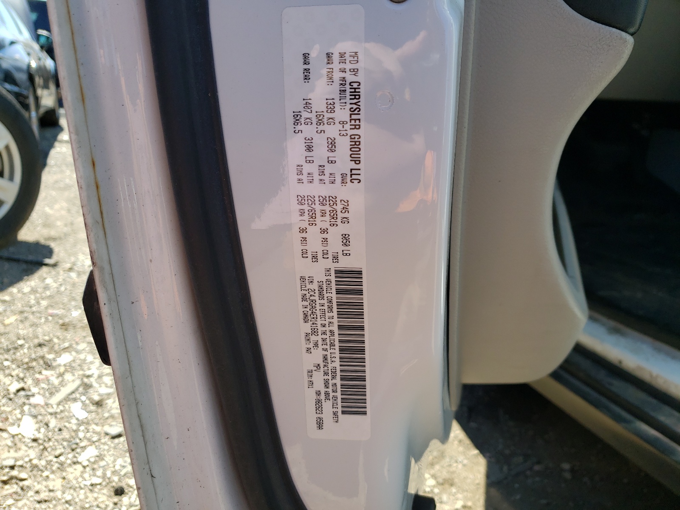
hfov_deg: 67.3
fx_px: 511
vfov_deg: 53.1
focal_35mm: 26
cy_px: 255
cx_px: 340
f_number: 1.5
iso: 50
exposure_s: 1/833
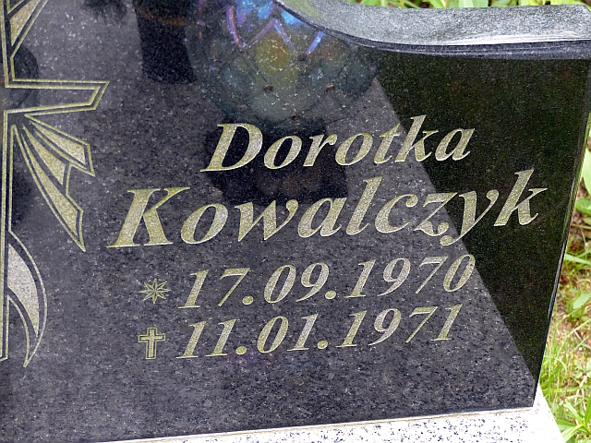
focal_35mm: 109
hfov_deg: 18.0
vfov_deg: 13.6
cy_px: 222
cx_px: 296
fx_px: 1861
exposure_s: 1/100
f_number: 2.8
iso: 100
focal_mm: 19.6
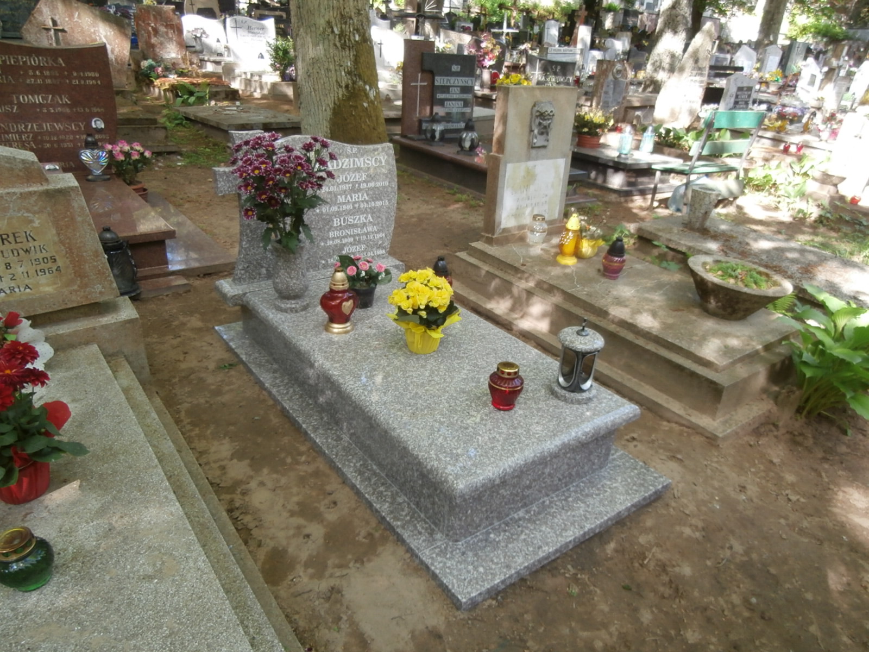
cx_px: 434
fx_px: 602
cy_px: 326
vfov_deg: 56.8
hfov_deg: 71.6
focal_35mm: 24
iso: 100
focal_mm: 4.2
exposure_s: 1/60
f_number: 3
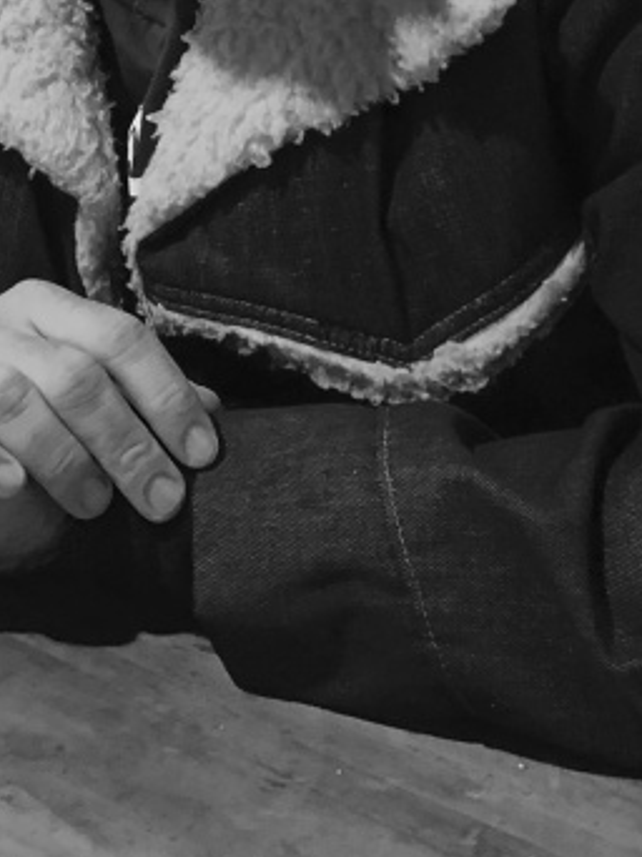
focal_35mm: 76
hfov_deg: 19.2
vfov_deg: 22.8
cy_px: -268
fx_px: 1882
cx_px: 120
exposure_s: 1/4
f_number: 1.8
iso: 100
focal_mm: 3.99
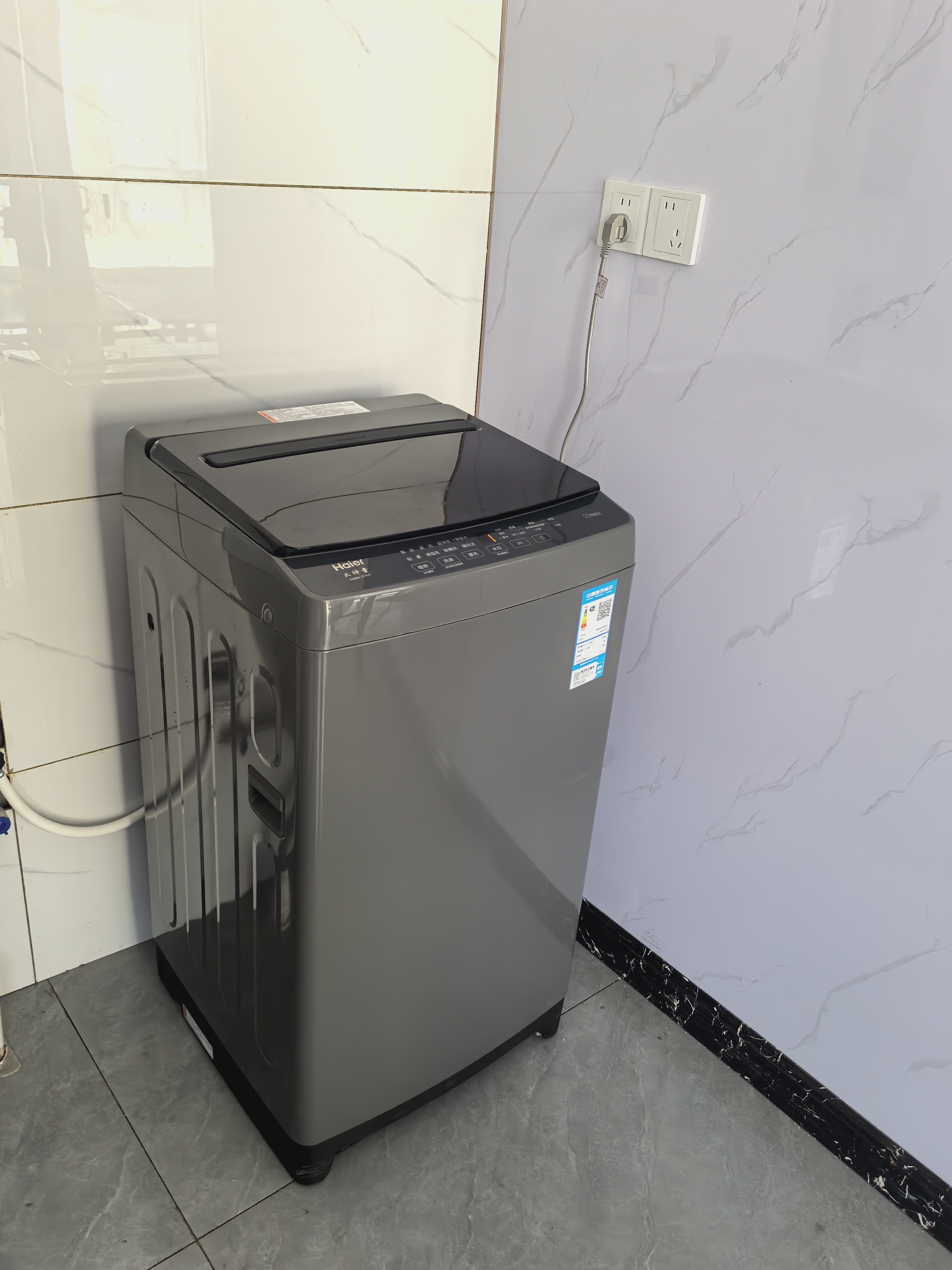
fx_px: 1027
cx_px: 468
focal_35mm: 28
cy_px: 615
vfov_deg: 63.4
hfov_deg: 49.7
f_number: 2
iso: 200
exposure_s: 1/100
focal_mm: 5.75
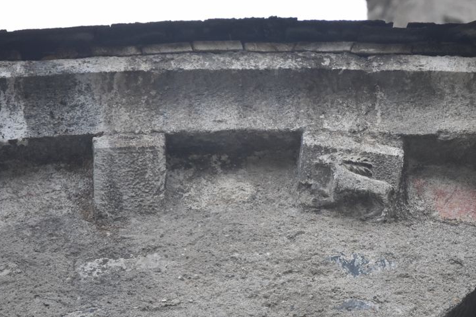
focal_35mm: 438
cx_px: 341
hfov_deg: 4.7
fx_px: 5790
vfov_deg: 3.1
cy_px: 167
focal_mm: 200
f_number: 5.6
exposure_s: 1/500
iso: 1250
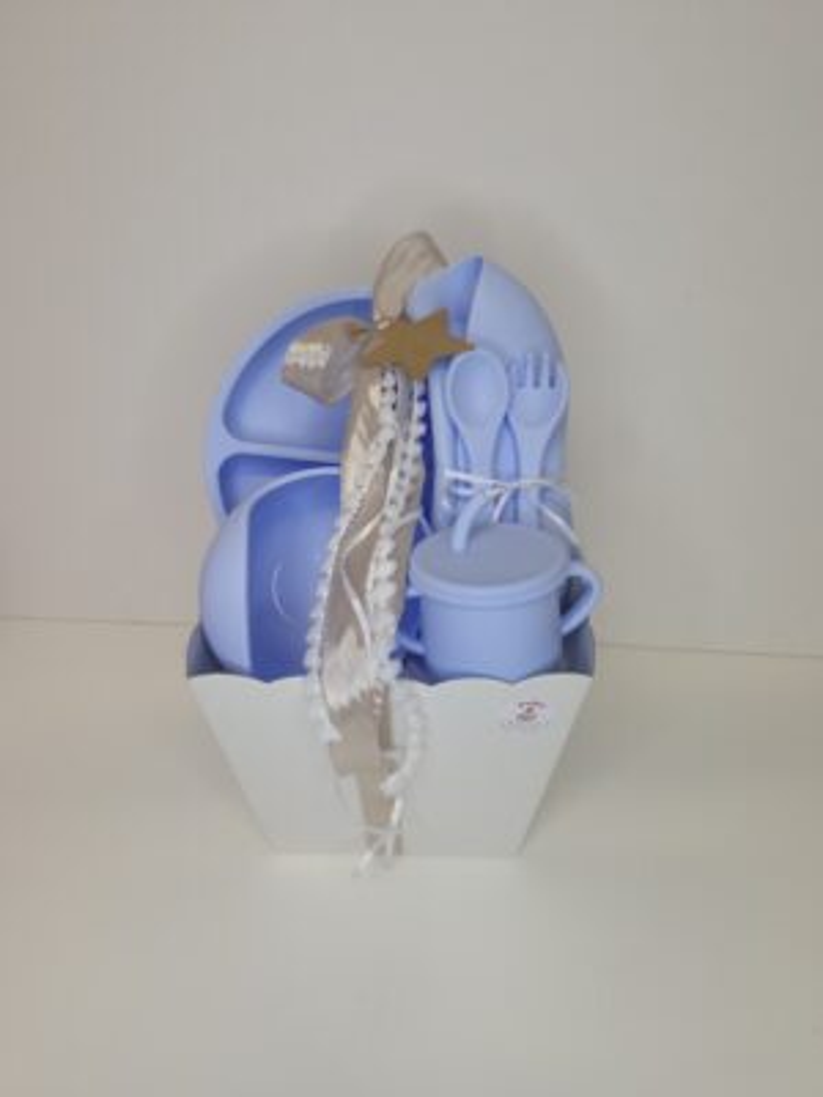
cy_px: 548
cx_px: 412
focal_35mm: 23
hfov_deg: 58.9
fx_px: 729
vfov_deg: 73.9
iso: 80
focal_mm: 5.54
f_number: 1.8
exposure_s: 1/100
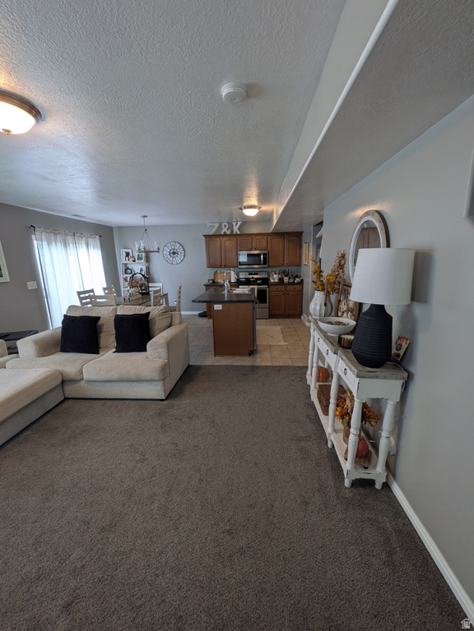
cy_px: 316
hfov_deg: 85.7
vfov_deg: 102.1
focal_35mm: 14
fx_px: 256
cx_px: 237
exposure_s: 1/25
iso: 82
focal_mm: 1.83
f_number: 2.2
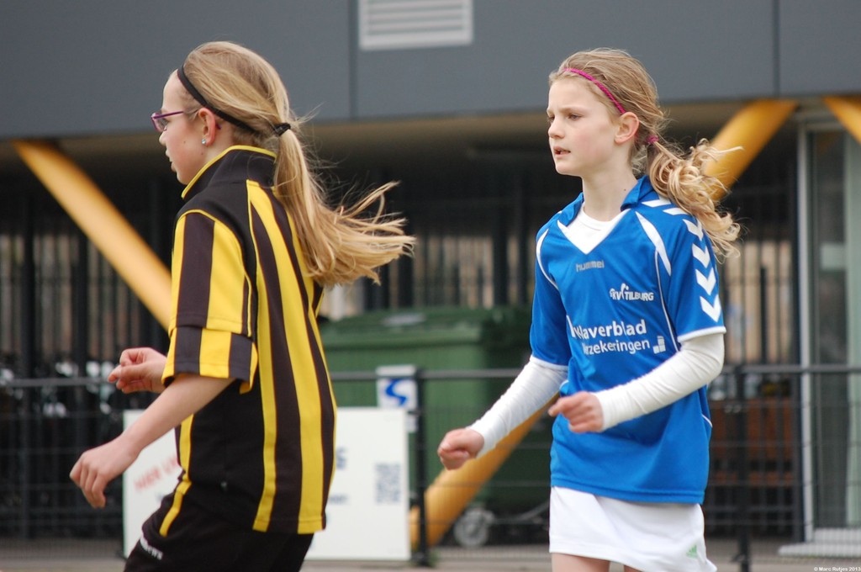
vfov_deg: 5.7
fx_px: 5733
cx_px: 430
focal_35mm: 240
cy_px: 286
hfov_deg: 8.6
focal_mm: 160
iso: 400
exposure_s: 1/500
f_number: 5.3
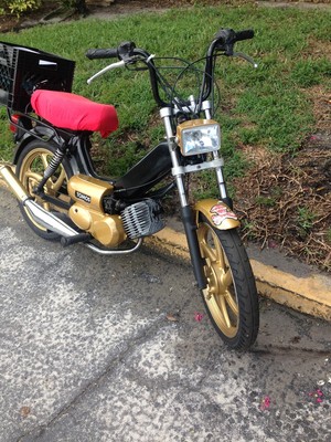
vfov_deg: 55.4
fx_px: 421
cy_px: 221
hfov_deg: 42.9
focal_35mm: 33
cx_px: 166
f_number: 2.4
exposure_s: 1/323
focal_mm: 4.12
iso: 50
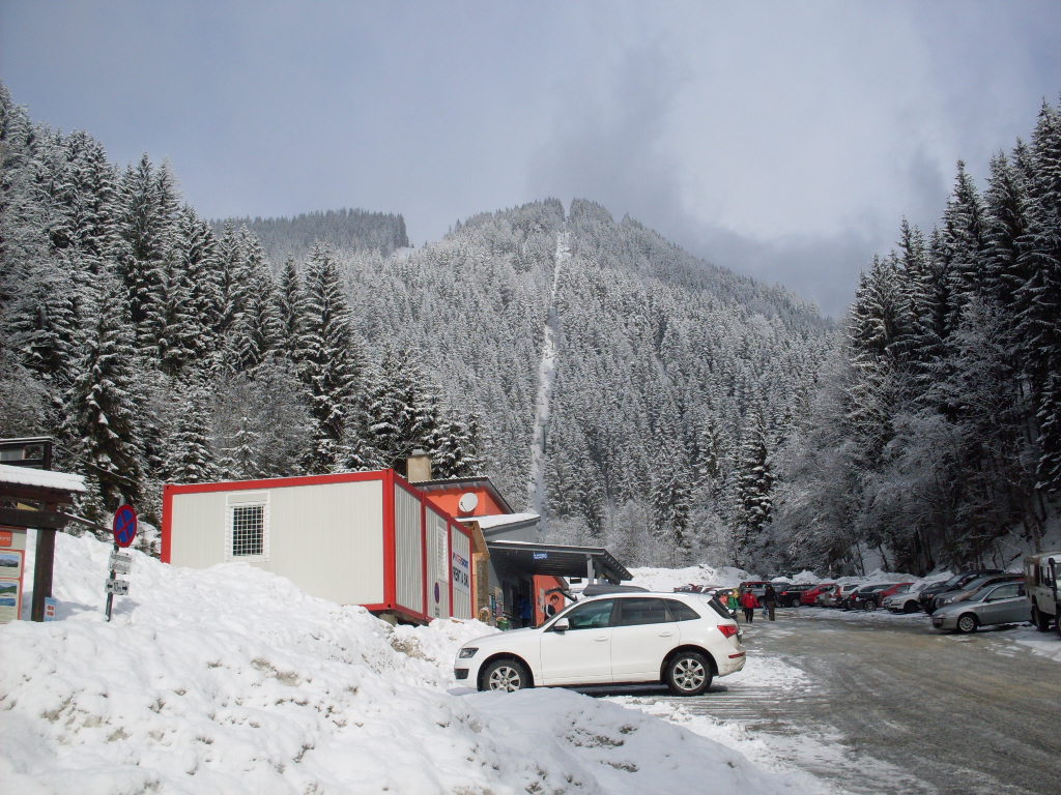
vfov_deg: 37.7
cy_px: 398
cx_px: 530
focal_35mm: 38
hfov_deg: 49.0
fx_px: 1165
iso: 80
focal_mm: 6.3
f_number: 8.4
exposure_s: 1/350
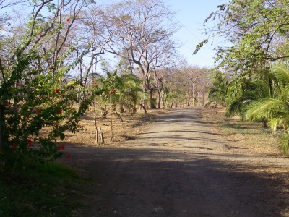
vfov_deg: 25.6
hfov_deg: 33.6
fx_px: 476
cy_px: 98
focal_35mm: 57
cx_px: 179
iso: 64
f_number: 6.6
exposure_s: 1/100
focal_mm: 6.3
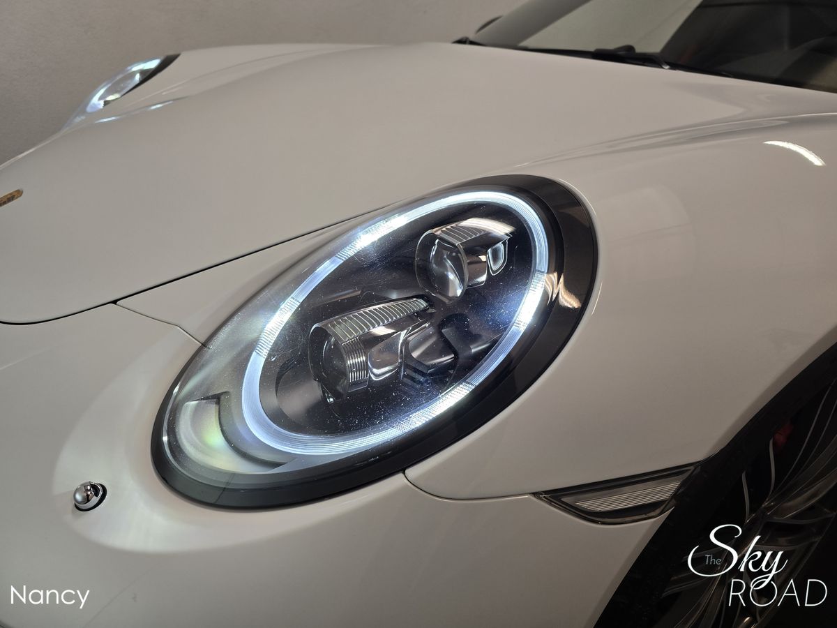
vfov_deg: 58.9
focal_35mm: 23
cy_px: 314
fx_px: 556
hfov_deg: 73.9
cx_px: 418
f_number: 1.7
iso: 80
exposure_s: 1/100
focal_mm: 6.3
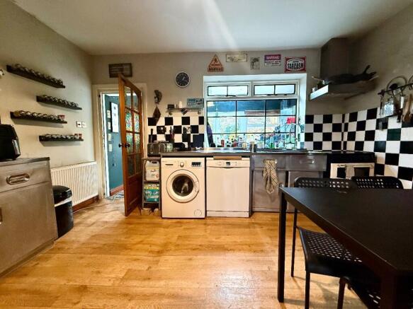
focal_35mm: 14
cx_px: 206
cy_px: 154
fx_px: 167
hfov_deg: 102.1
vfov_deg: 85.7
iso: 400
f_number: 2.2
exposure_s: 1/50
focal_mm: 2.22
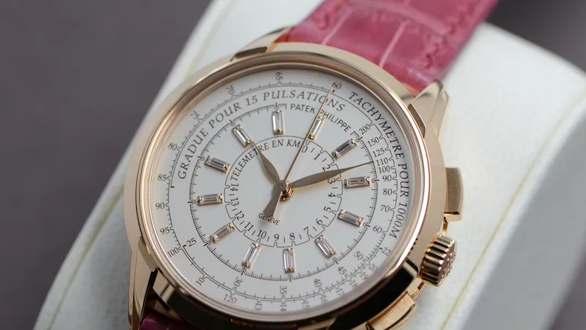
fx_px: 2572
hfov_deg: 13.0
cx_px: 293
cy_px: 192
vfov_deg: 7.3
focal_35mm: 166
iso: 100
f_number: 9
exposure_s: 1/15
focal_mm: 105
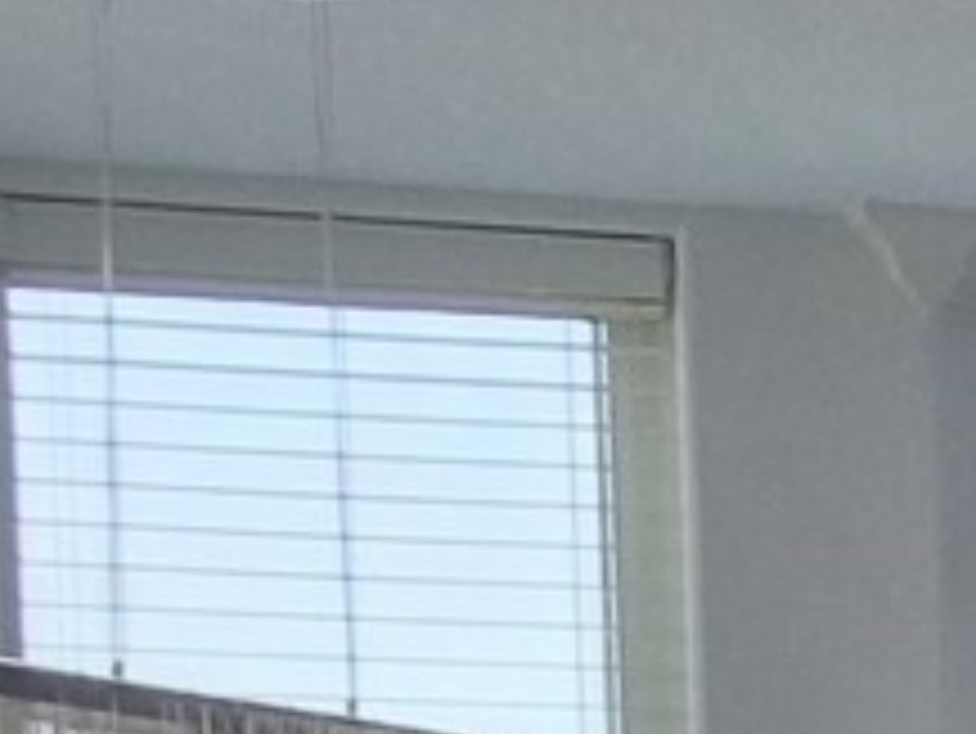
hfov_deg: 8.9
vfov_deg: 6.8
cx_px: 2145
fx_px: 5811
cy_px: 1810
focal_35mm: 206
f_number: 1.9
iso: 50
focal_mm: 2.91
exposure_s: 1/120
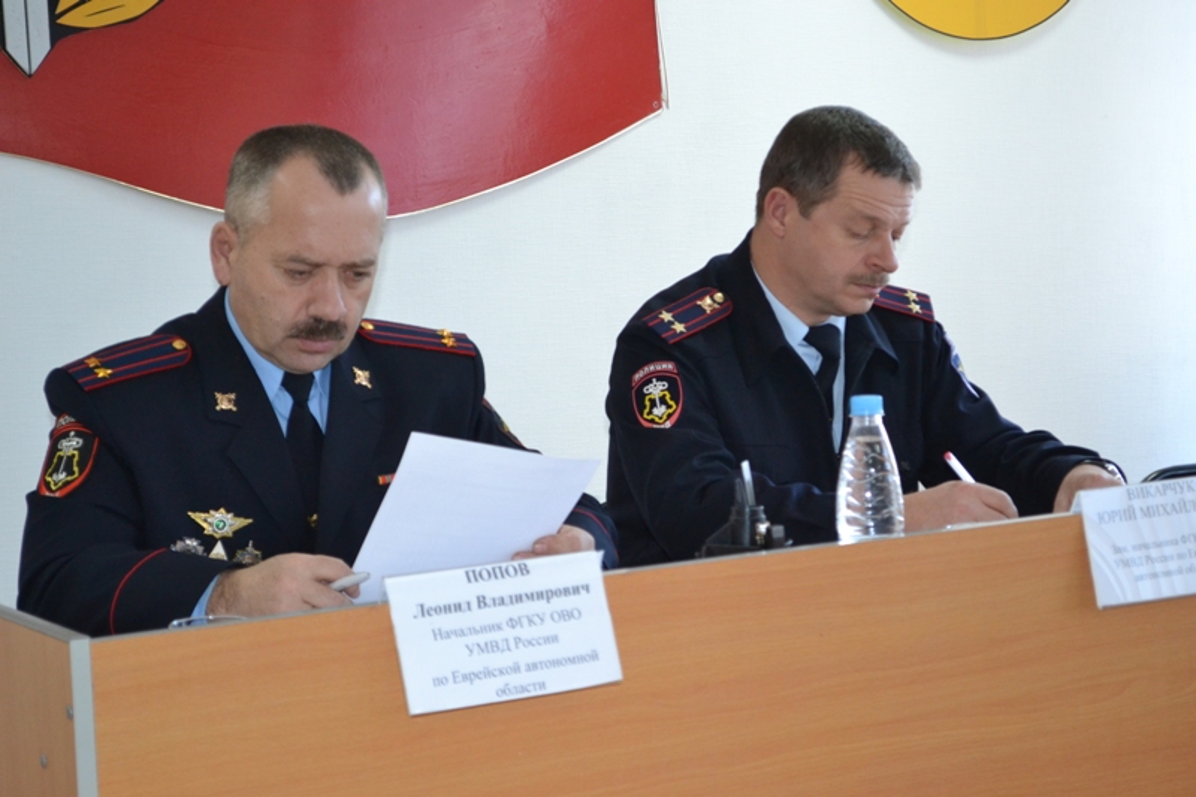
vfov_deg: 17.5
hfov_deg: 26.0
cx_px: 598
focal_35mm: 78
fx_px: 2591
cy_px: 398
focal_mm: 52
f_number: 5.6
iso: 1400
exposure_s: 1/60
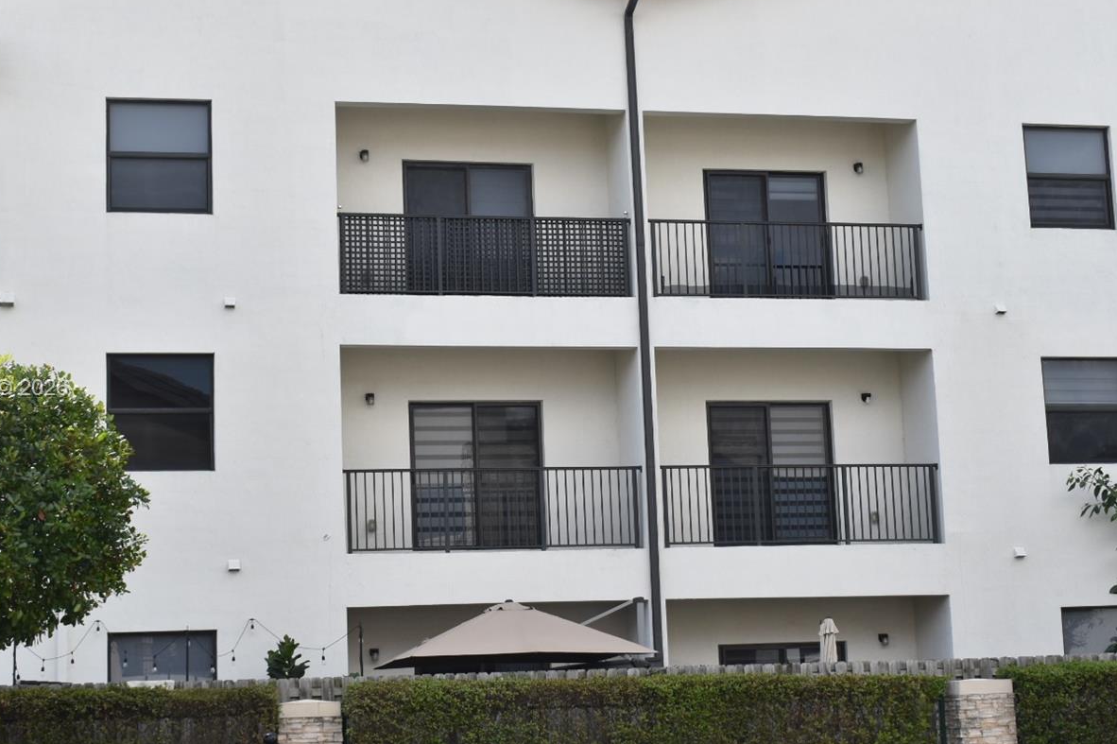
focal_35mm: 65
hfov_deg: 31.0
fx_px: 2016
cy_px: 389
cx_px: 530
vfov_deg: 20.9
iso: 200
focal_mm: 32
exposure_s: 1/320
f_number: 9
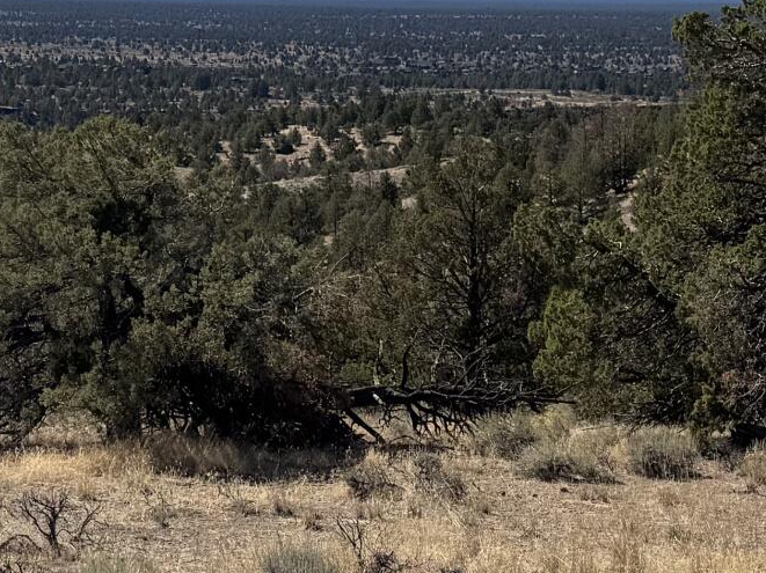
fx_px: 2411
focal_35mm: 109
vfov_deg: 13.6
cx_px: 464
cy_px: 379
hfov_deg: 18.0
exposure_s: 1/5814
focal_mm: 6.76
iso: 80
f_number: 1.78
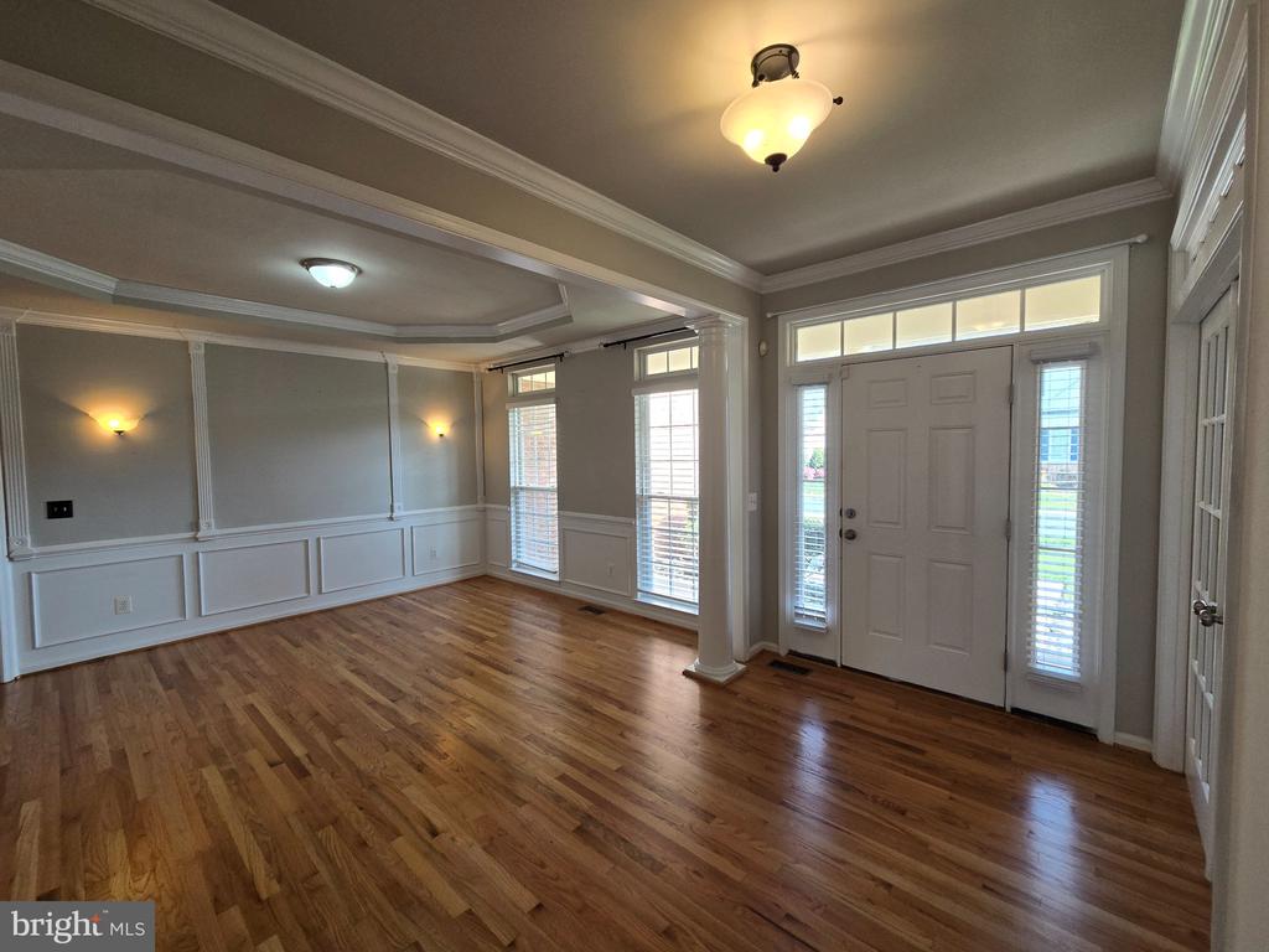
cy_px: 476
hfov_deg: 106.2
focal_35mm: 13
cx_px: 634
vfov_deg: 89.9
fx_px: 477
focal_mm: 2.2
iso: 100
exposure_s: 1/120
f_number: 2.2
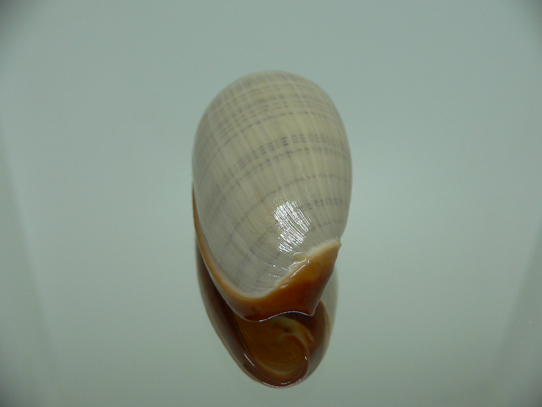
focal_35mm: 35
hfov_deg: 52.6
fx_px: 548
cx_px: 271
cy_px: 204
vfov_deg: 40.7
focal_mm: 4.6
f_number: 2.8
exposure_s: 1/60
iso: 100
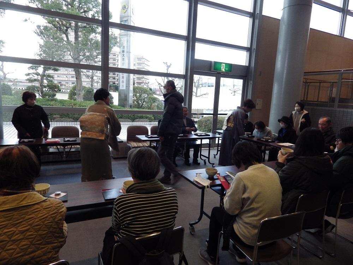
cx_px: 176
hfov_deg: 76.4
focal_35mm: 22
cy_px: 132
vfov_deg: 61.1
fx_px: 224
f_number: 3.1
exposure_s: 1/45
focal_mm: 4
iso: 200
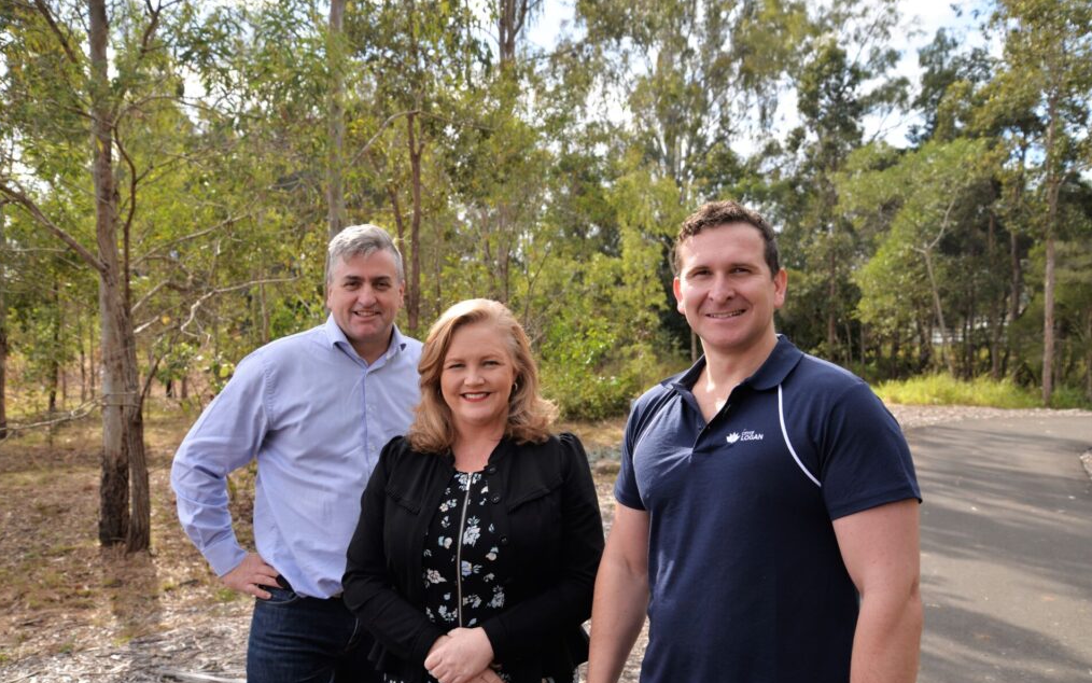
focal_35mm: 35
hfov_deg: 55.3
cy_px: 332
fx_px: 1042
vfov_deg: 36.3
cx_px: 542
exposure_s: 1/160
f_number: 6.3
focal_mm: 34
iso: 100
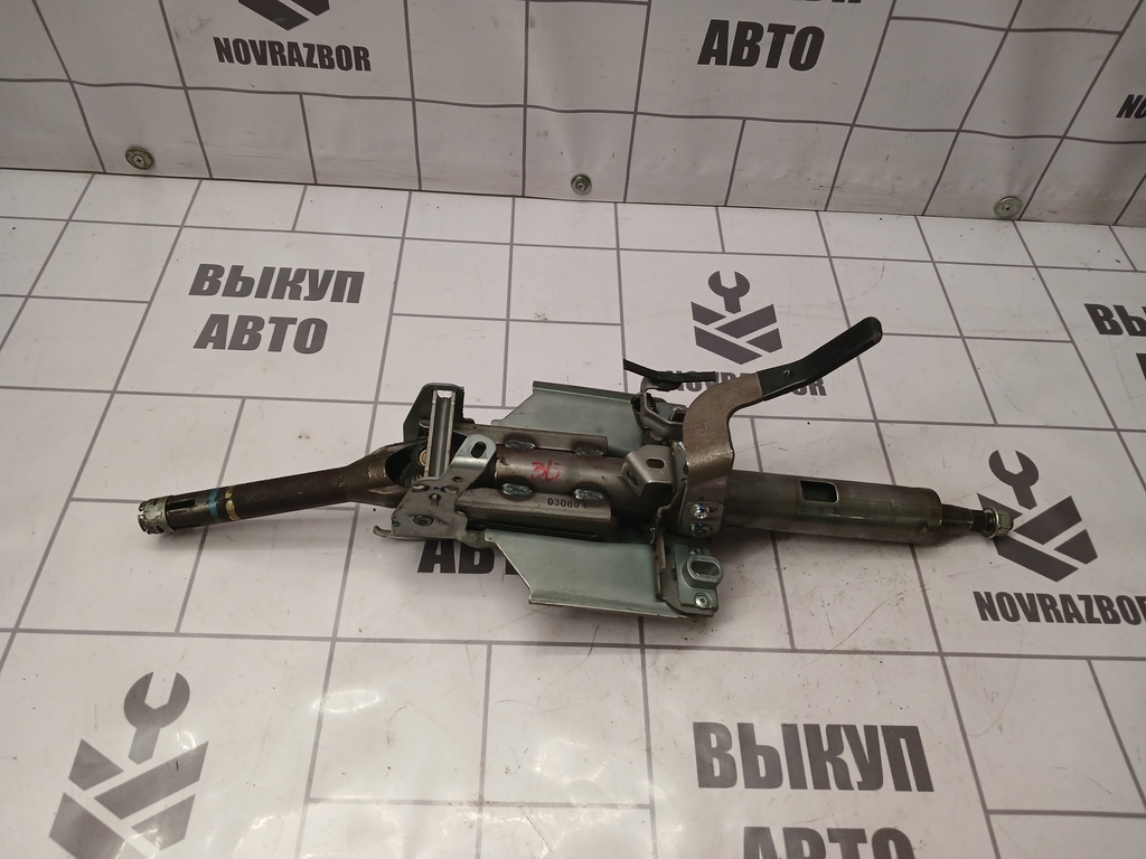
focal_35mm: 27
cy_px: 430
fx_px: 894
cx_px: 573
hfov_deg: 65.3
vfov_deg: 51.4
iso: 100
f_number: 1.8
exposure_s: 1/50
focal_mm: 4
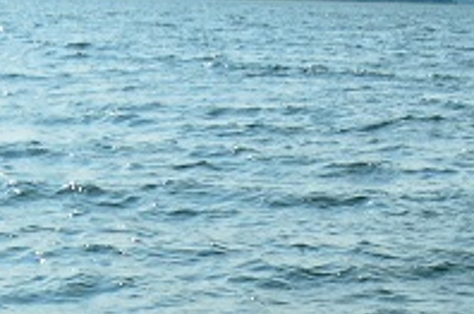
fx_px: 1195
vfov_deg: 12.5
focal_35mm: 91
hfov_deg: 21.4
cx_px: 514
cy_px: 689
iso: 900
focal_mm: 12
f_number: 4
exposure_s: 1/8000
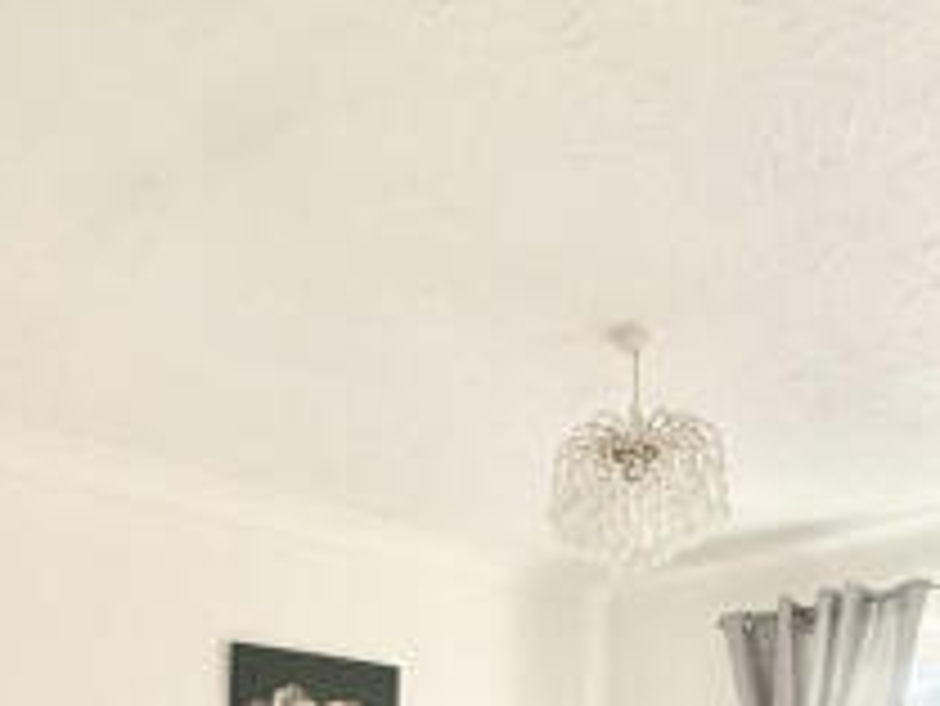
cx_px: 470
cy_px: 830
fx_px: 1060
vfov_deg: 31.4
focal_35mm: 39
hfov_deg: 47.8
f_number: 2.2
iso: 125
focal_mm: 2.22
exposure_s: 1/99
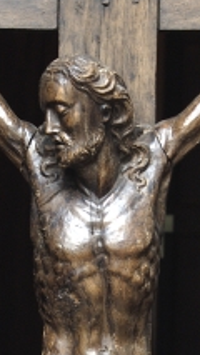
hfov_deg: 10.7
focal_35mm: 113
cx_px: 95
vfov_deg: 18.6
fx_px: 1064
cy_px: 315
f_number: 4.5
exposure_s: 1/20
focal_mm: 30
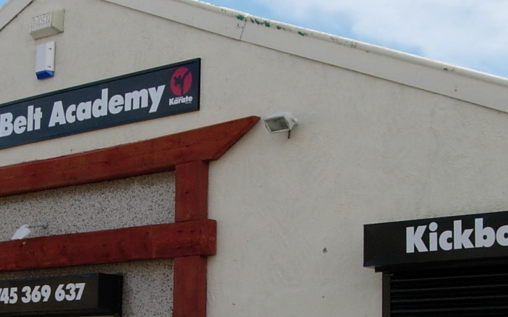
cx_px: 207
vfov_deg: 15.0
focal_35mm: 86
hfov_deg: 24.1
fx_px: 1191
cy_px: 288
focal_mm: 7.8
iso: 64
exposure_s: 1/406
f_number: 4.8
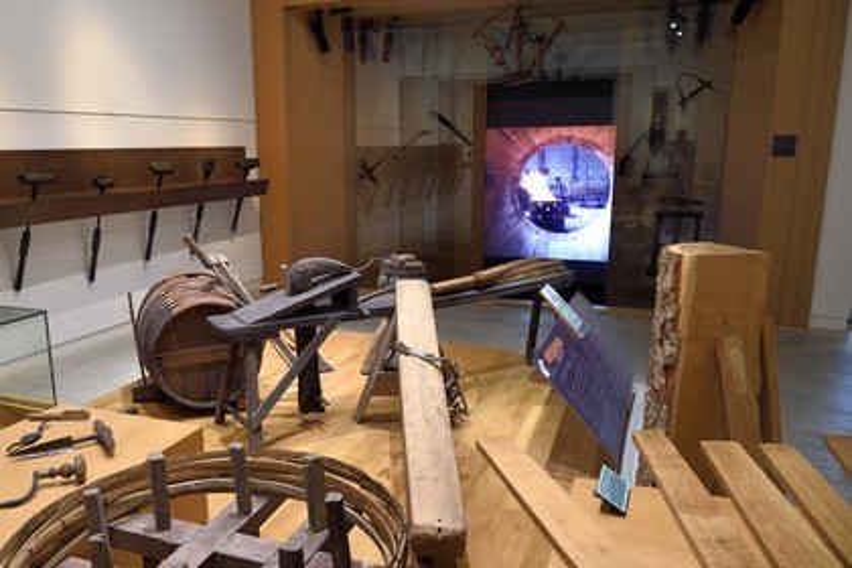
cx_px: 426
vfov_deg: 47.9
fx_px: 639
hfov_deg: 67.4
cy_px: 284
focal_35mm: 27
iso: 800
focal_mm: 27
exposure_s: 1/10
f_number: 5.6
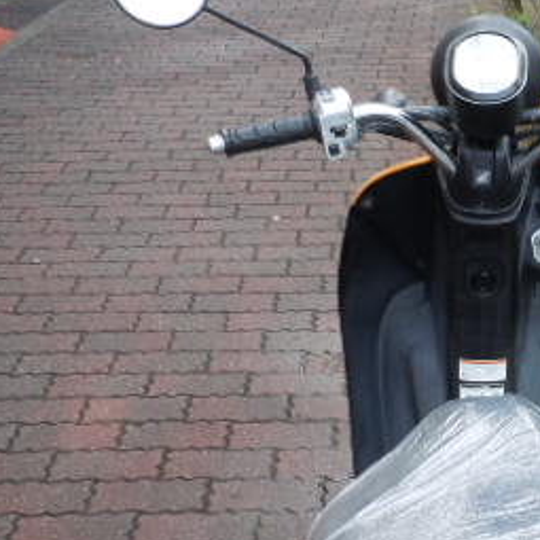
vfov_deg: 27.7
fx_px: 1094
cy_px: 316
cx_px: 532
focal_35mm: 62
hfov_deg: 26.4
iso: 100
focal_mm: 5
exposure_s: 1/160
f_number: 3.7
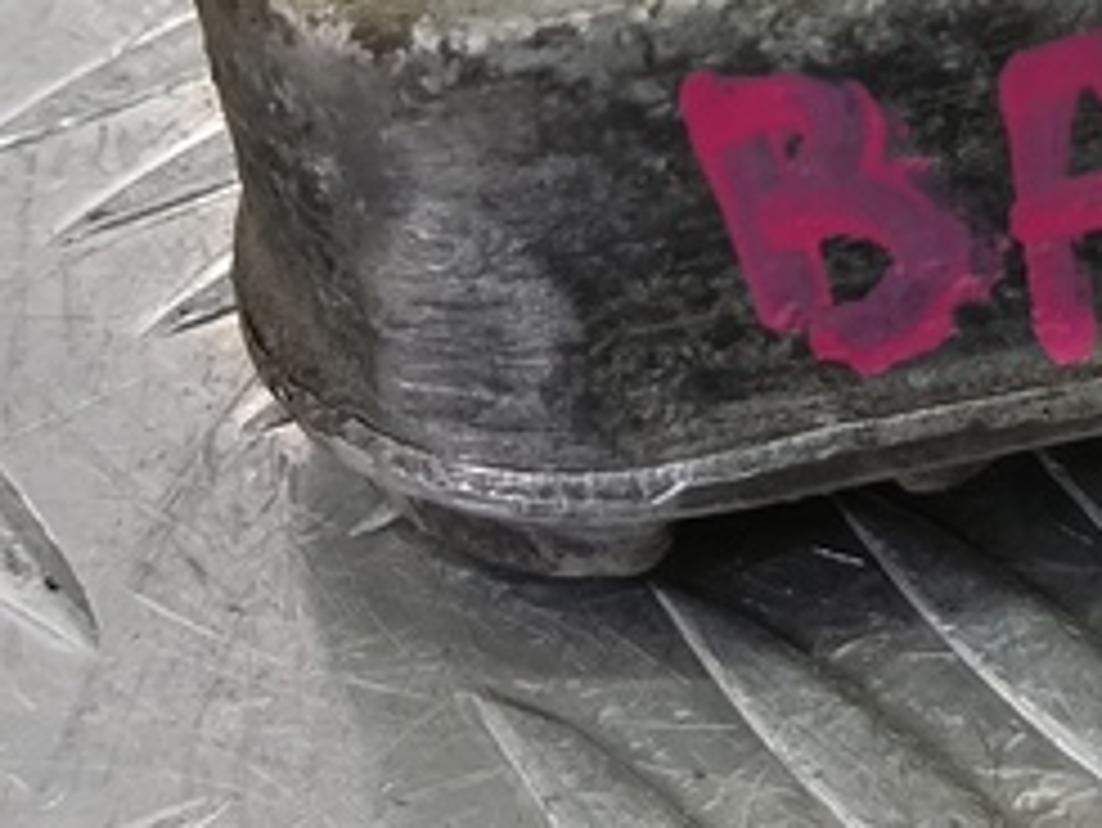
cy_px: -180
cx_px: 1435
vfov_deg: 14.9
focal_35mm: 96
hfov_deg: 18.9
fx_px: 3058
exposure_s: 1/50
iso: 164
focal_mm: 4.11
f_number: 1.6
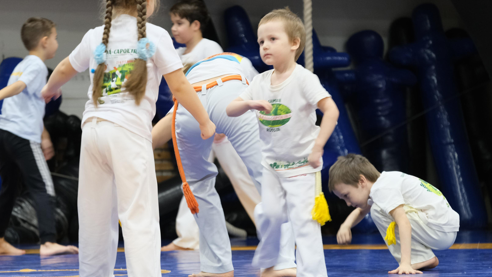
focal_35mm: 256
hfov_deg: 8.4
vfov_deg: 4.7
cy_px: 175
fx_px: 3340
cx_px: 191
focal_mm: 128
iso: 1600
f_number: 4.4
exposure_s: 1/70
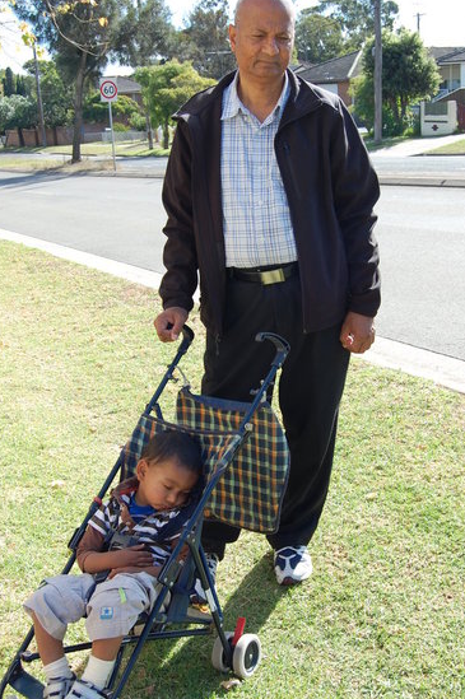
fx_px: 815
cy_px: 342
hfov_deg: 31.8
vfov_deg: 46.4
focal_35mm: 42
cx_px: 246
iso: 200
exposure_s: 1/200
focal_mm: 24
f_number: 7.1
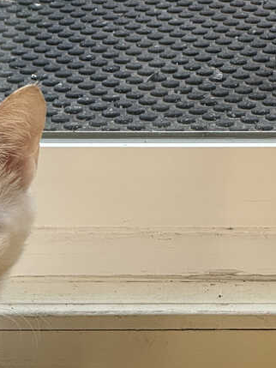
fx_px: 2603
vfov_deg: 8.1
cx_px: -106
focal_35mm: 245
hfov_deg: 6.0
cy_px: 268
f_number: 2.8
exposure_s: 1/95
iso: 200
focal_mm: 9
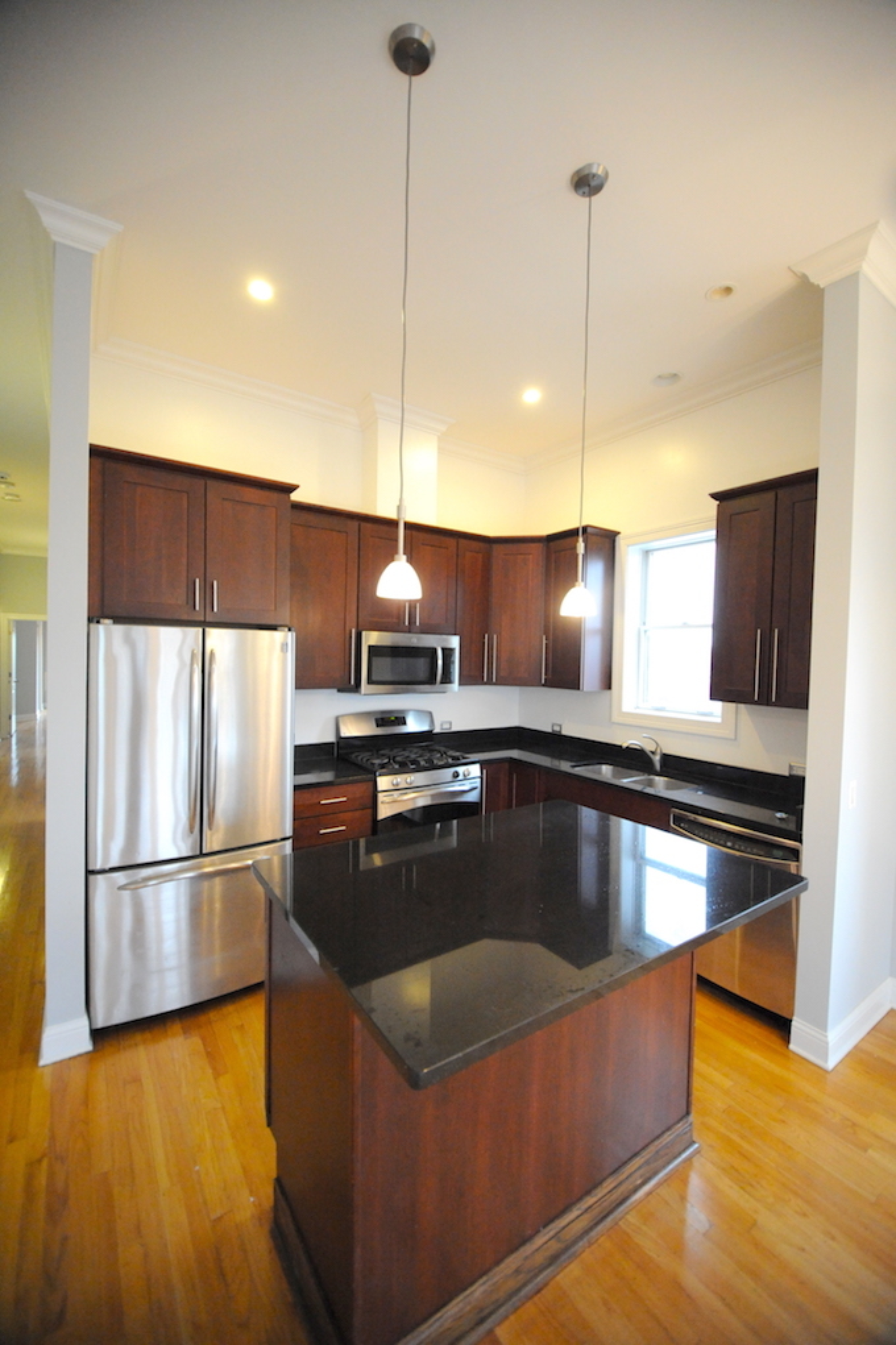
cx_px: 448
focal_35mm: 14
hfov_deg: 81.2
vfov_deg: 104.3
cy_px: 672
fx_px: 523
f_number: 4
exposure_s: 1/200
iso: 6400
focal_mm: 14
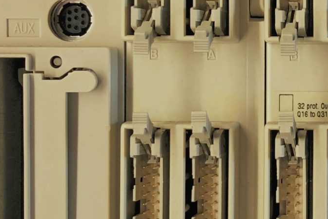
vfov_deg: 12.3
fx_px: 1011
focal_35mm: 111
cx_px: 378
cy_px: 74
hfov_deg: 17.7
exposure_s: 1/50
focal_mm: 4
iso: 25
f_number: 1.8
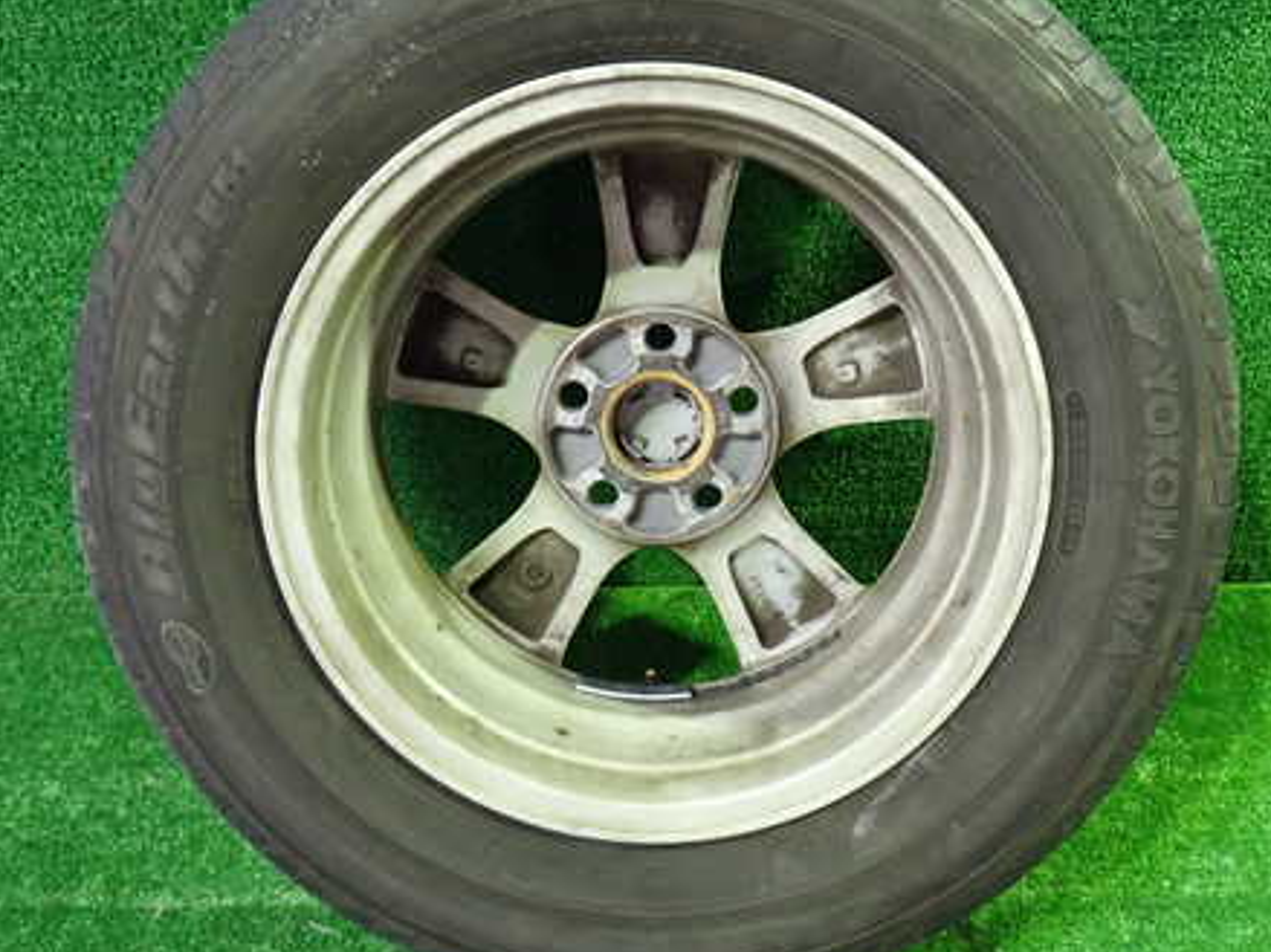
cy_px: 391
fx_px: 1505
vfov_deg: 35.0
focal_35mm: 41
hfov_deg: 45.8
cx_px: 680
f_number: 2.3
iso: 800
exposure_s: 1/30
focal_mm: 5.4
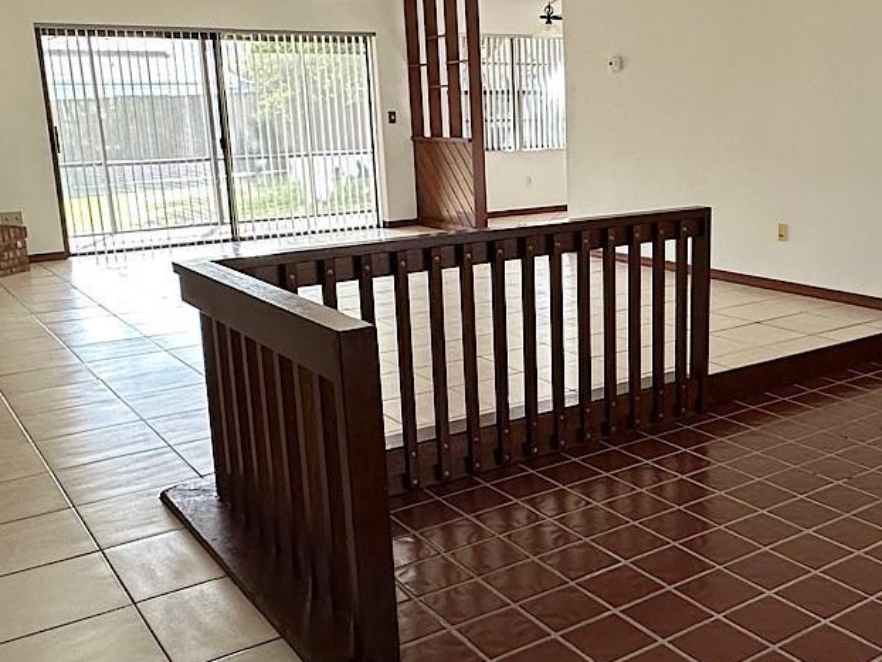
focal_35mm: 36
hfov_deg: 50.3
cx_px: 594
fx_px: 918
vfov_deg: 39.7
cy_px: 329
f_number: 2.2
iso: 160
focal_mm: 2.22
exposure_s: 1/99
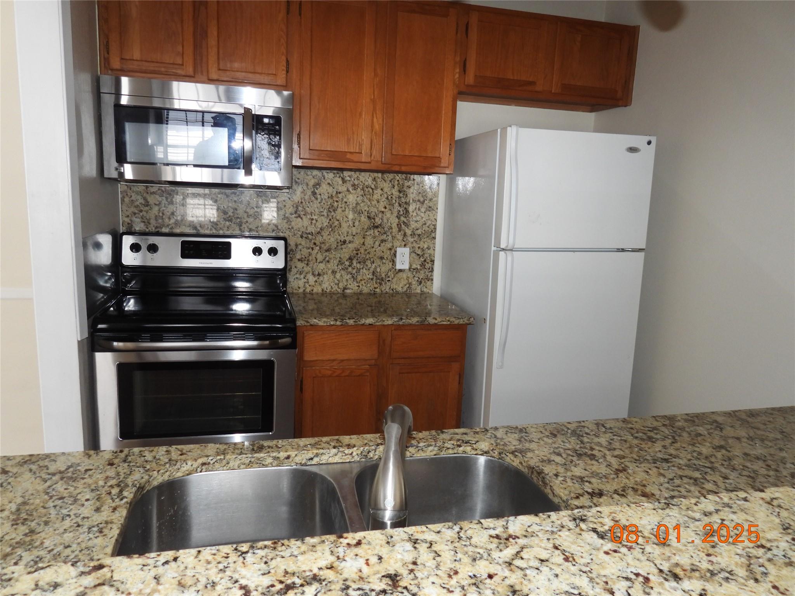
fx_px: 551
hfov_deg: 71.6
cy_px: 298
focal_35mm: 24
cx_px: 398
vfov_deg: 56.8
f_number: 2.8
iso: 200
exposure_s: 1/30
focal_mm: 4.3
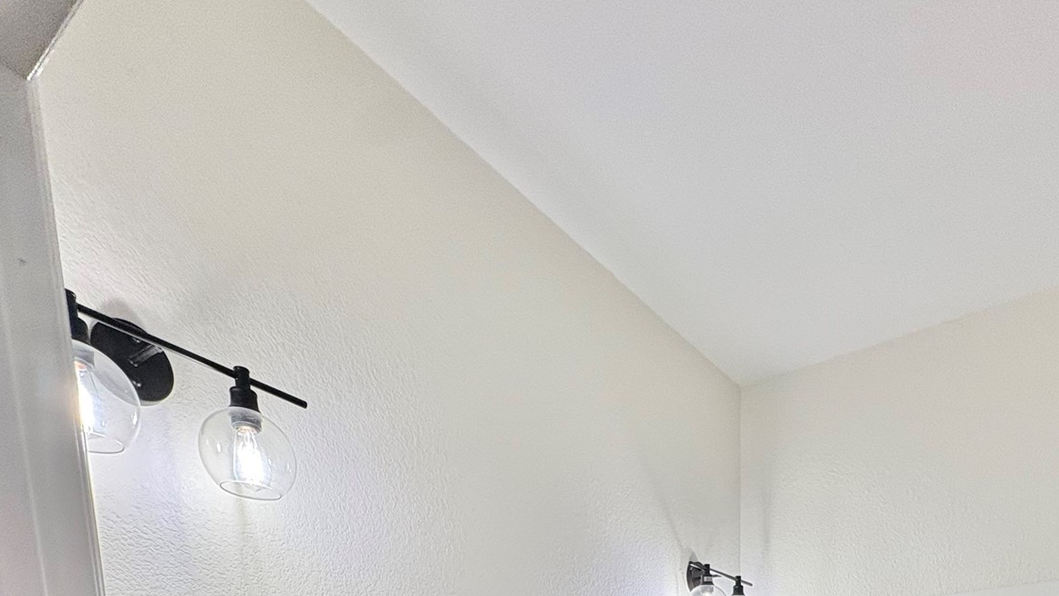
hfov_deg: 70.5
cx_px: 673
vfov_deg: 29.1
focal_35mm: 26
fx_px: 730
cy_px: 879
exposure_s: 1/120
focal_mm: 2.22
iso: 125
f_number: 2.2
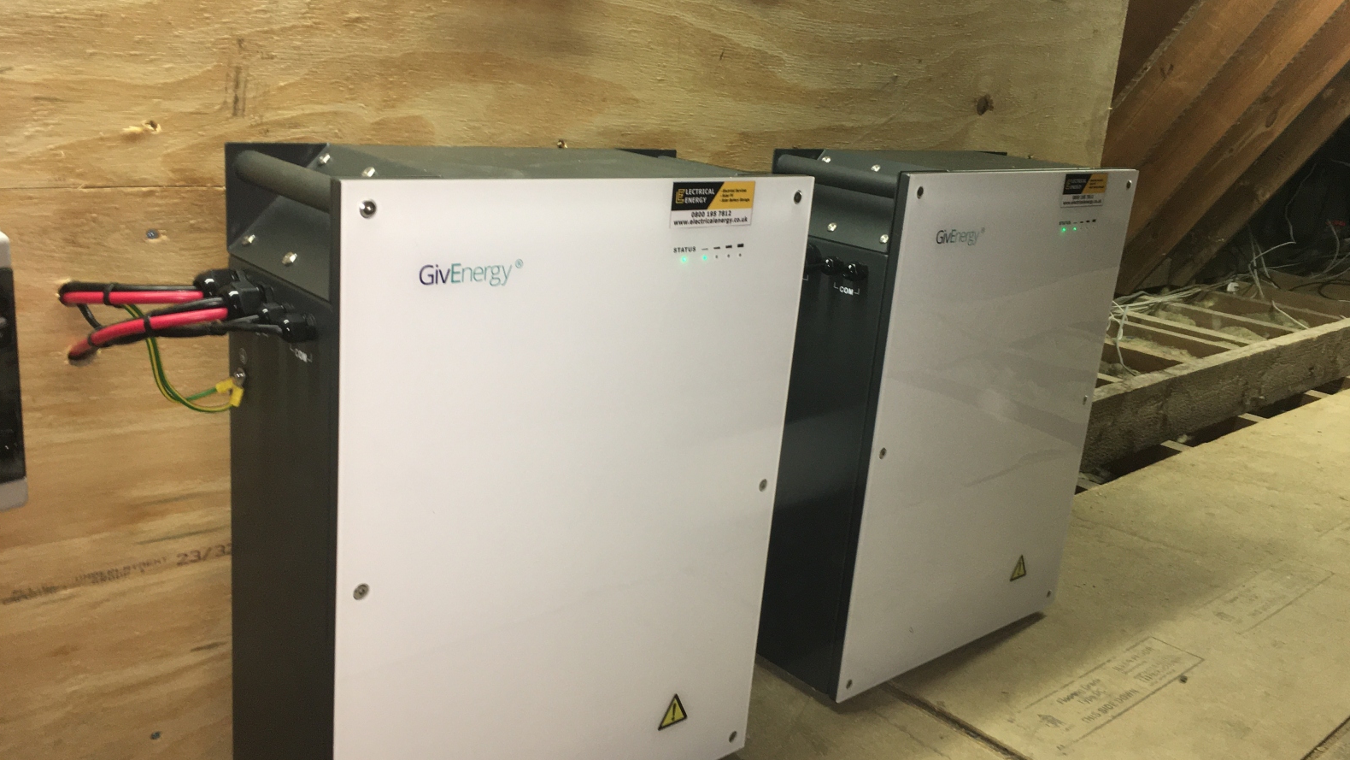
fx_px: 1146
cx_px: 681
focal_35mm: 32
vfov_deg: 36.7
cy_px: 390
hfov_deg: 61.0
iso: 80
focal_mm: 4.15
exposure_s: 1/25
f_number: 2.2
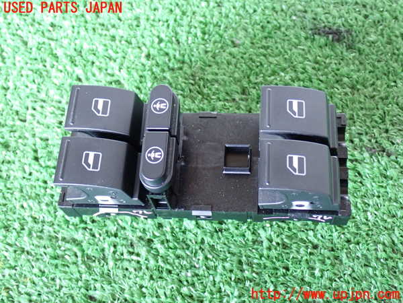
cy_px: 152
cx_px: 202
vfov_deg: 30.9
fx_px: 547
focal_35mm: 47
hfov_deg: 40.4
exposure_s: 1/15
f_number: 3.1
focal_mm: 8.4
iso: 800
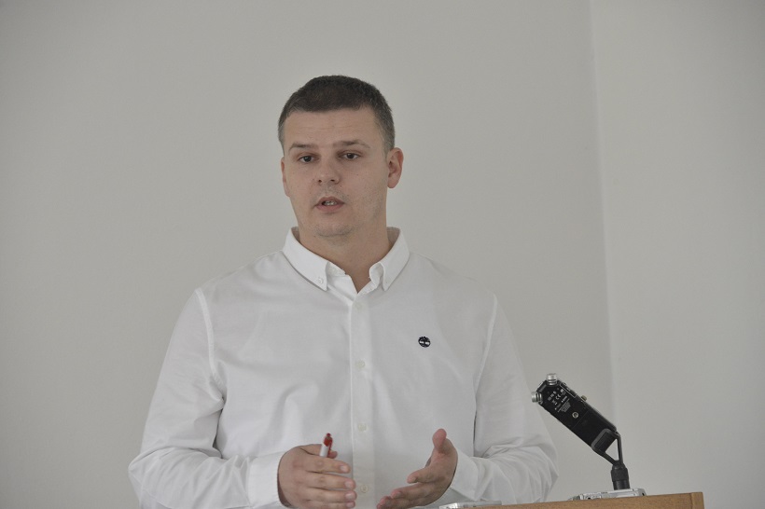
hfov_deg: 10.8
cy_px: 254
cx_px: 382
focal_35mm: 190
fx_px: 4036
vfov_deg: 7.2
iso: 6400
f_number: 6.3
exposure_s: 1/160
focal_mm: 190
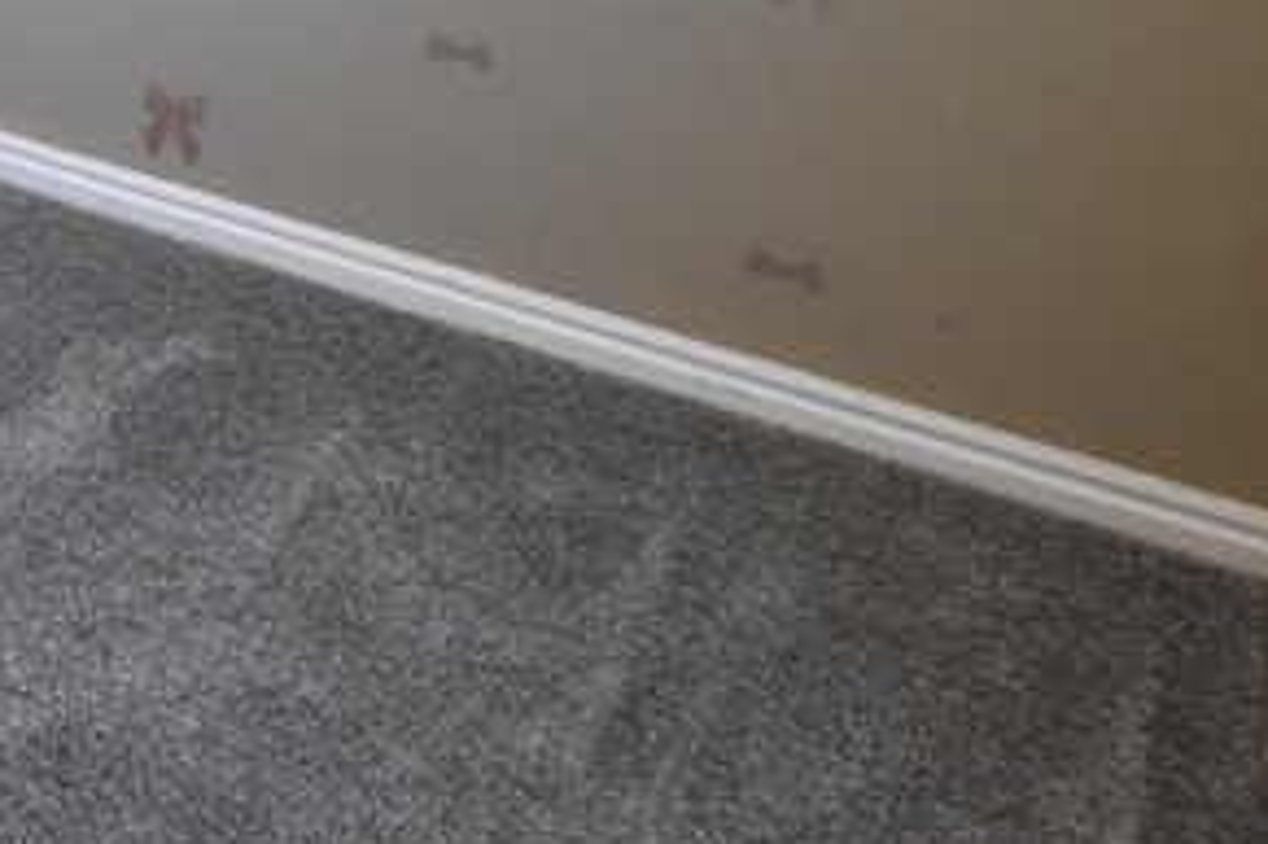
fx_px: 1866
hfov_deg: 24.2
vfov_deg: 20.4
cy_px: -544
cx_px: -848
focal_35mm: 53
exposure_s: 1/125
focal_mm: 10
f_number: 5.6
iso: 3200
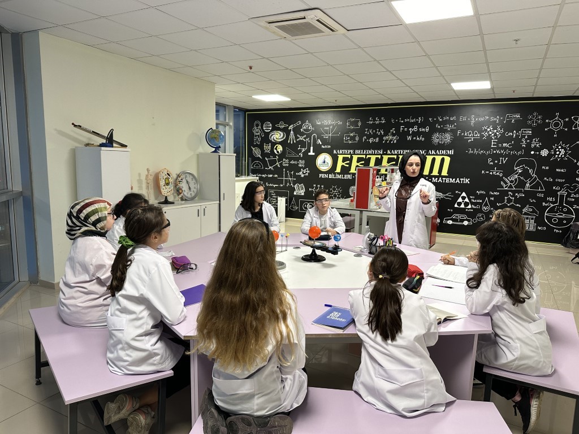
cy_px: 217
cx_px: 290
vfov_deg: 56.8
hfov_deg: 71.6
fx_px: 401
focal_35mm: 24
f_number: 1.78
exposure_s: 1/50
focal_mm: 6.86
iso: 160
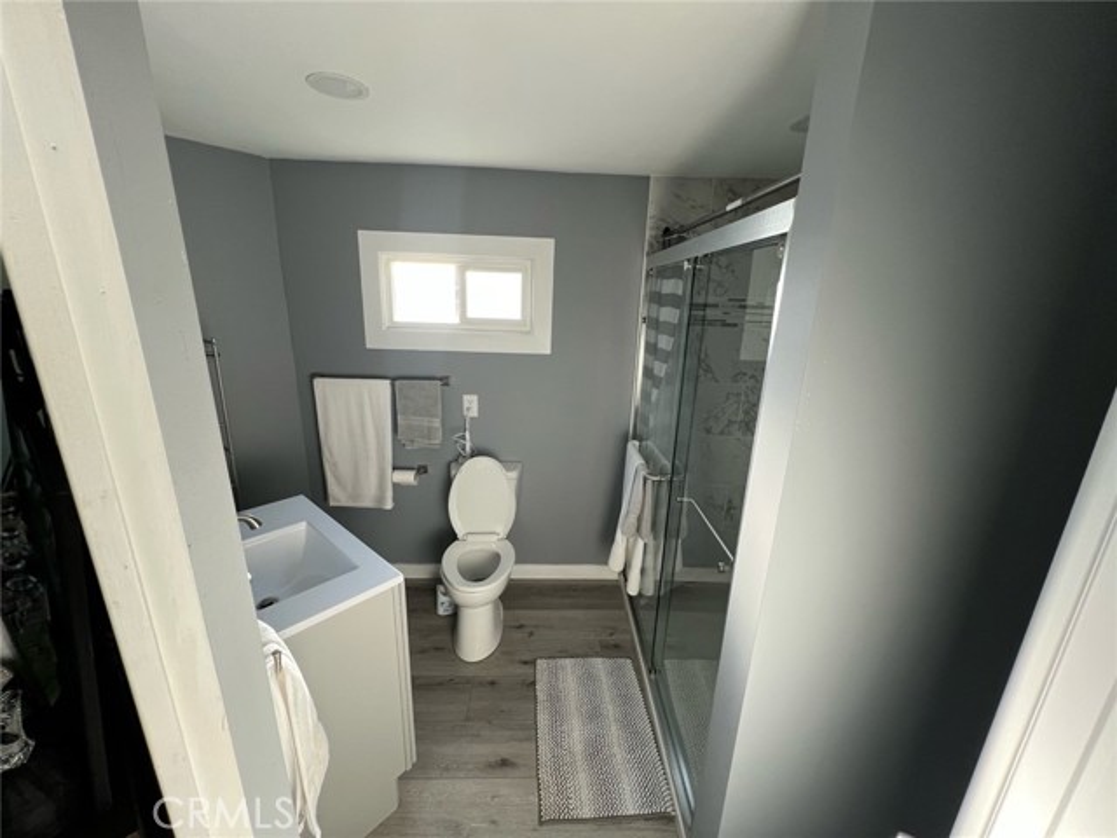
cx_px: 558
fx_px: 419
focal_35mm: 13
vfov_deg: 89.9
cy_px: 419
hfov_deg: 106.2
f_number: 1.8
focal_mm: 1.57
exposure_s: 1/99
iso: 125
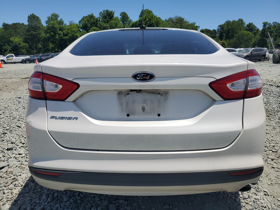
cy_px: 105
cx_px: 140
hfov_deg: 67.3
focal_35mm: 26
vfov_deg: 53.1
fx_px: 210
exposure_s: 1/10000
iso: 50
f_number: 1.5
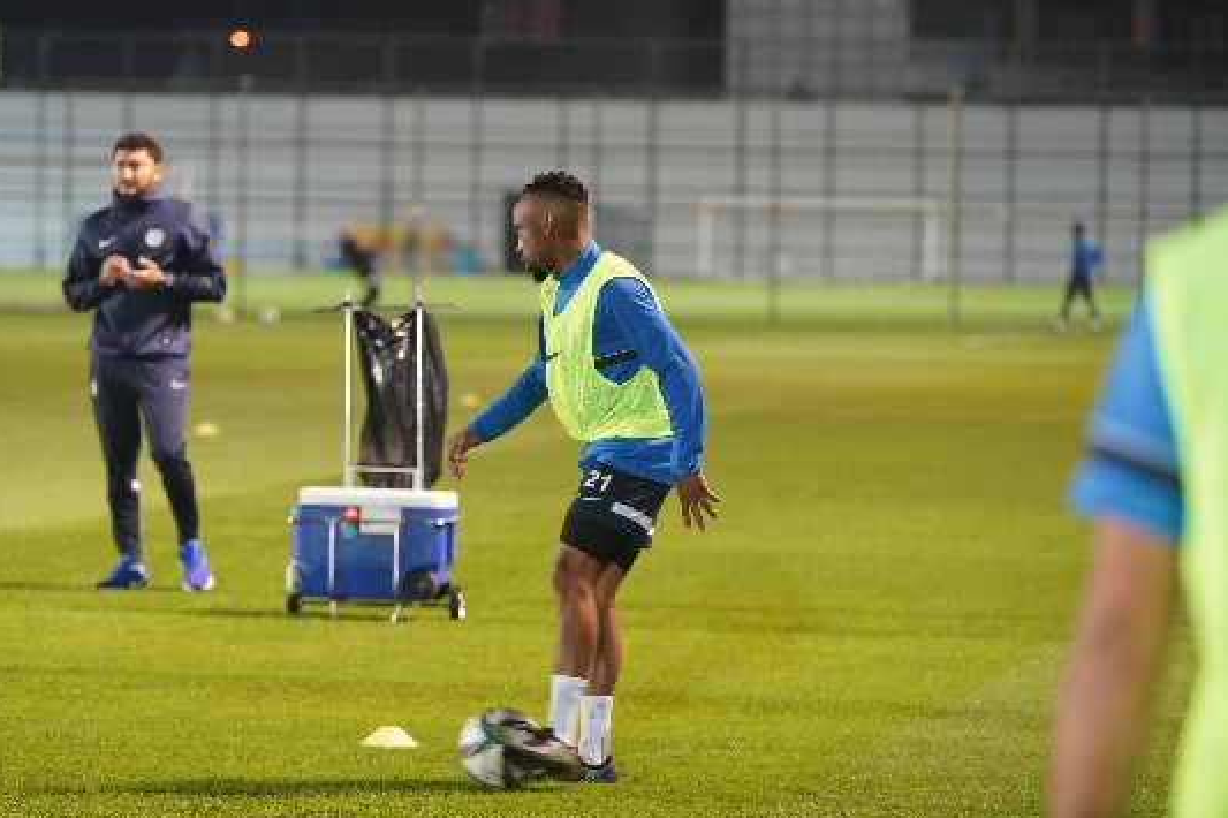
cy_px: 460
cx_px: 465
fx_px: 6649
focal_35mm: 195
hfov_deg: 10.5
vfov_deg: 7.0
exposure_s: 1/200
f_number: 3.5
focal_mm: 155
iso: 4000
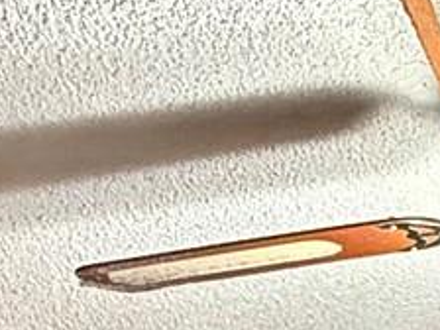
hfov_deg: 18.8
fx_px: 1271
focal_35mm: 100
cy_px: 913
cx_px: 489
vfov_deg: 11.0
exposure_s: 1/60
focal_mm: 2.22
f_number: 2.2
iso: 1000
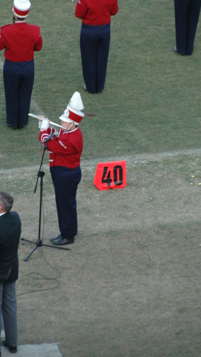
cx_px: 68
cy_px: 156
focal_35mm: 375
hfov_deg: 3.2
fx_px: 3553
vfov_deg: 5.8
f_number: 5.6
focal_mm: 200
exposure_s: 1/100
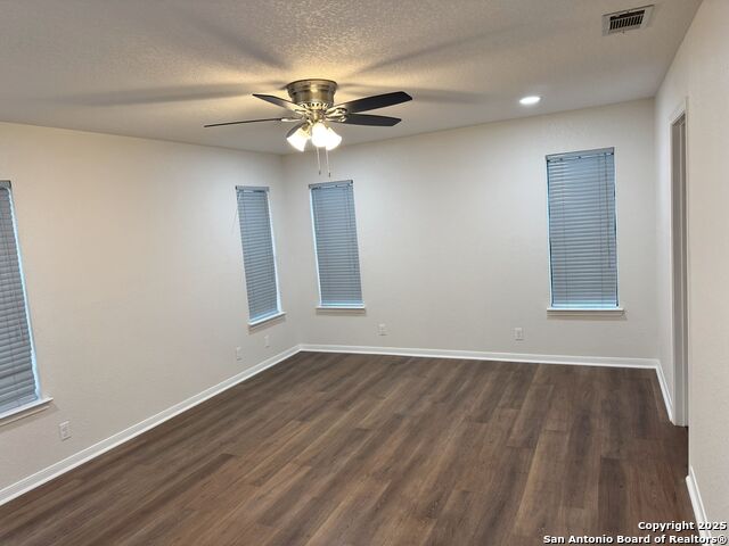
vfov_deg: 56.8
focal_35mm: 24
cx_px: 364
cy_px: 273
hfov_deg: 71.6
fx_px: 505
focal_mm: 6.76
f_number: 1.78
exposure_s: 1/120
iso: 160
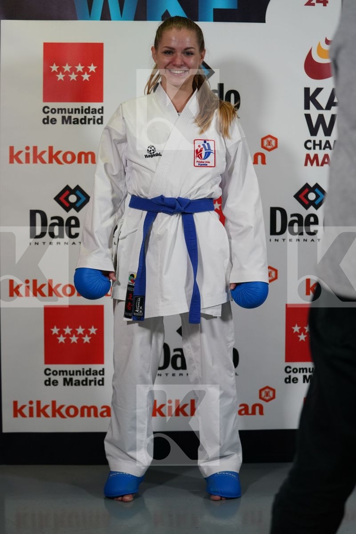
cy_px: 267
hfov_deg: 19.5
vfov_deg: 28.8
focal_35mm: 70
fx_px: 1038
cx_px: 178
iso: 2000
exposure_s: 1/500
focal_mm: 70
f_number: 2.8
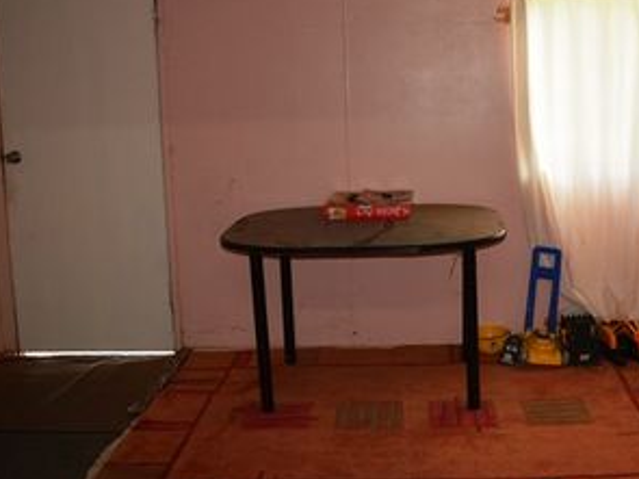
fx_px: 849
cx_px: 429
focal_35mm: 46
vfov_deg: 31.4
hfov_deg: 40.7
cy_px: 185
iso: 400
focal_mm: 20
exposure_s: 1/125
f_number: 3.5
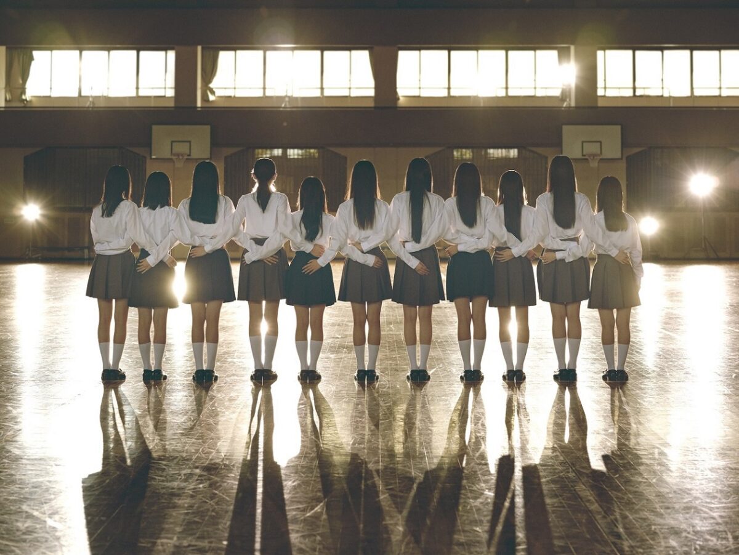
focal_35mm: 63
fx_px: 1345
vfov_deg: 23.3
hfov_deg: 30.7
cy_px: 278
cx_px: 370
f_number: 4.5
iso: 1000
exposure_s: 1/320
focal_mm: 80
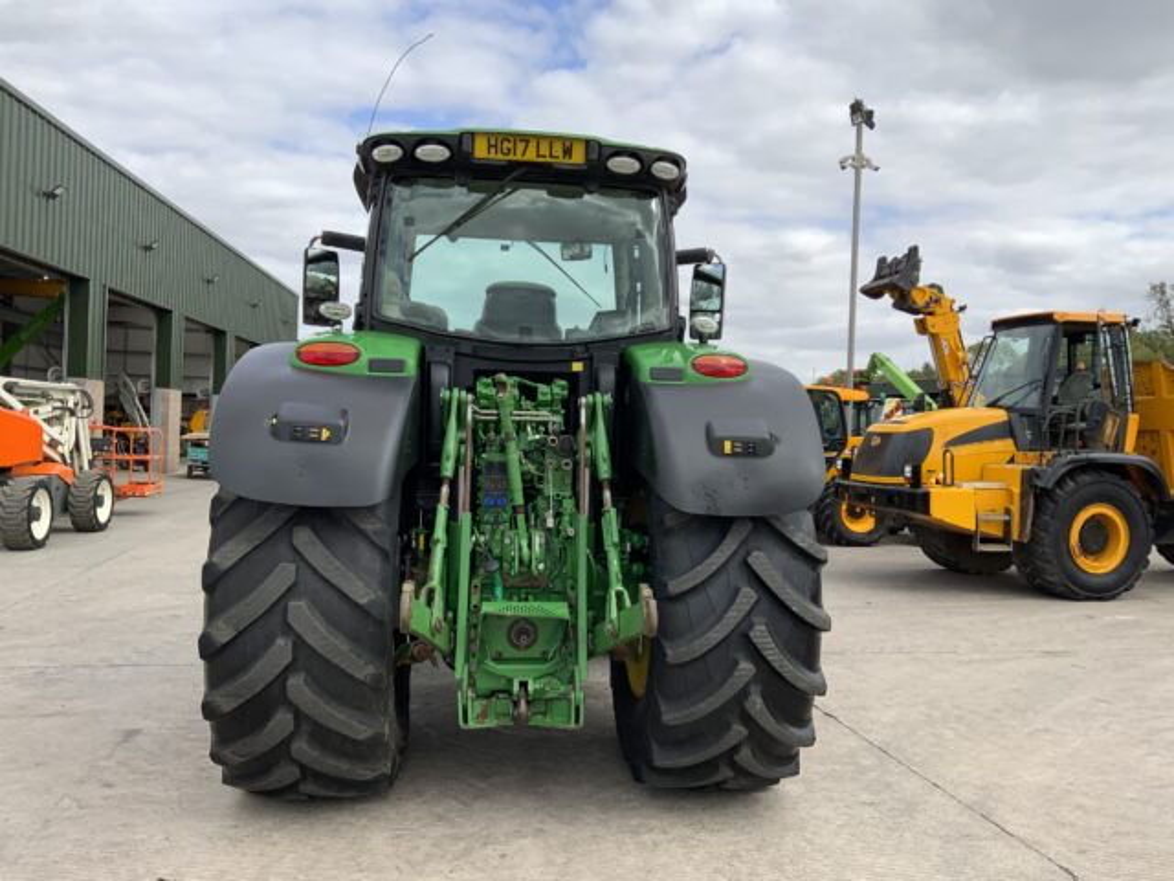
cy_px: 440
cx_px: 587
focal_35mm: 29
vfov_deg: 48.2
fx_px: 984
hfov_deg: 61.7
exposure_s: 1/1412
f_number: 1.8
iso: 16
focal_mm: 3
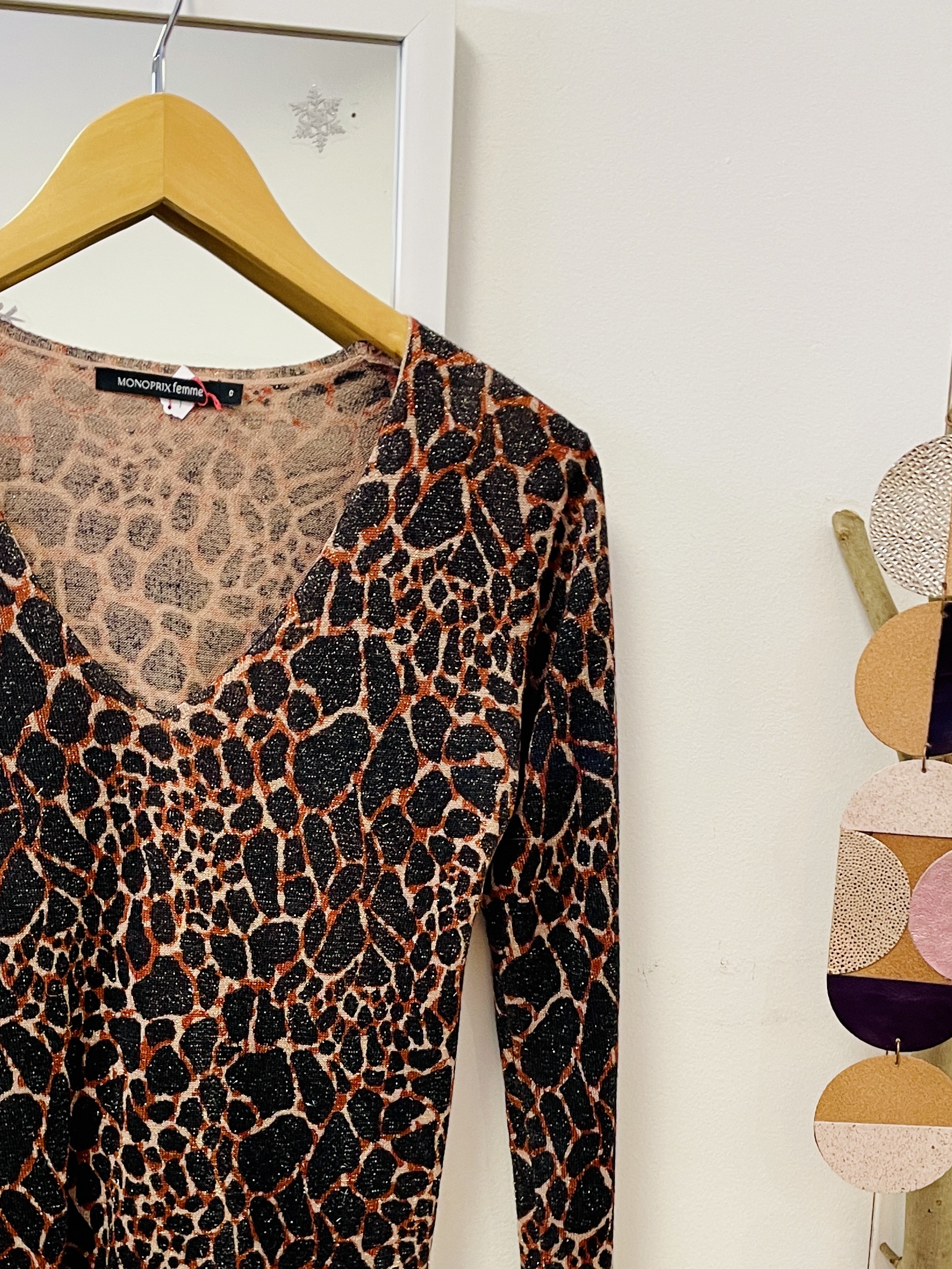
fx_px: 1760
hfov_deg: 30.0
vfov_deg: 37.9
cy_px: 1056
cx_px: 302
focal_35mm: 48
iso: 80
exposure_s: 1/50
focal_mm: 4.2
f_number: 1.6
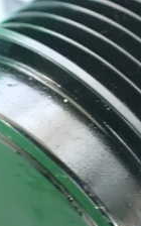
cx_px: 113
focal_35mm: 85
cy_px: 137
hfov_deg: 15.3
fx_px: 523
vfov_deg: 24.3
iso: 1600
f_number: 2.3
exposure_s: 1/25
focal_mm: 5.4
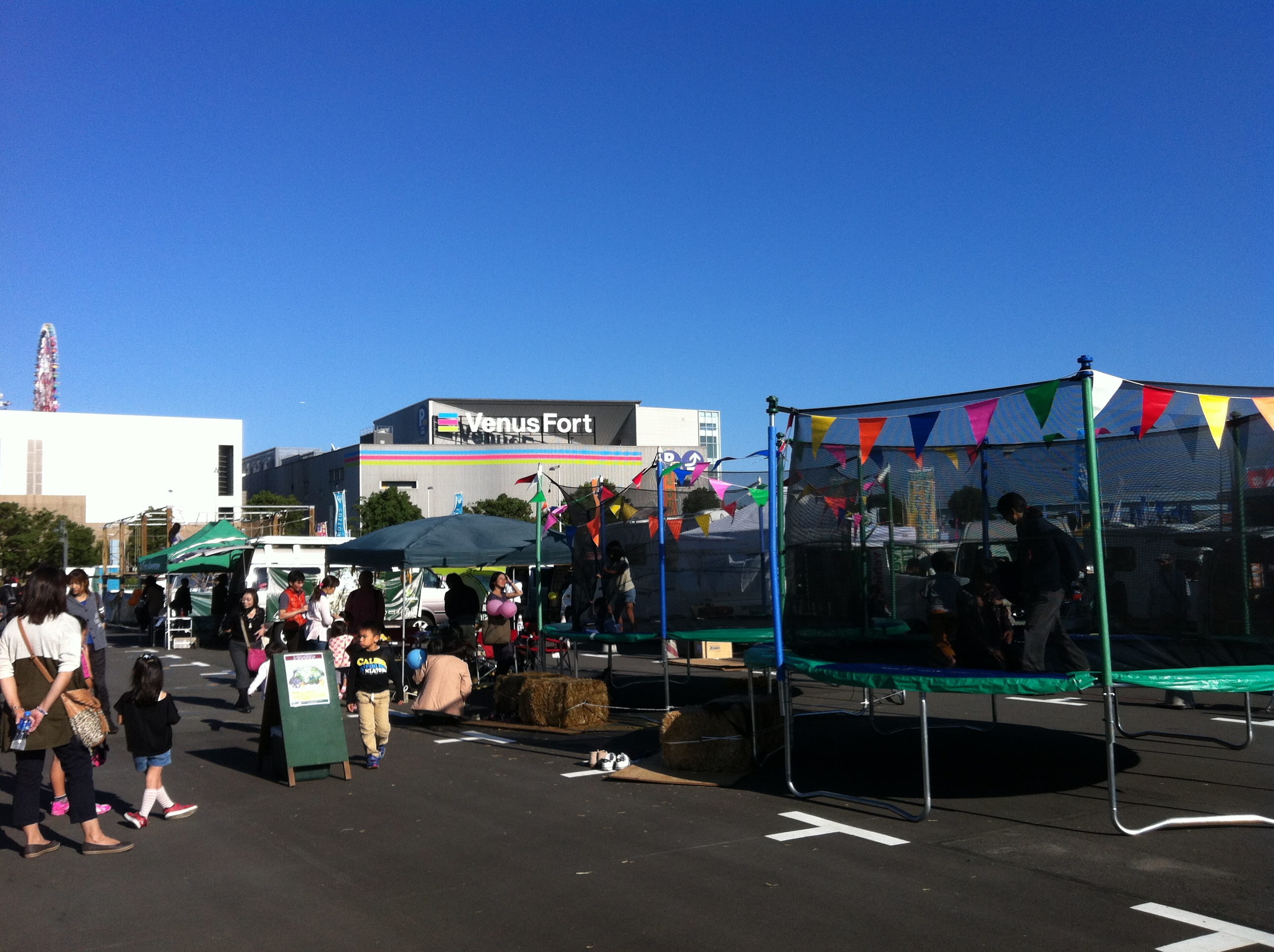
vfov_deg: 40.6
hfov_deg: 52.7
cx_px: 637
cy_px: 476
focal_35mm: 35
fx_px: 1286
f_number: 2.8
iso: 80
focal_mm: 3.85
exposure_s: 1/1588
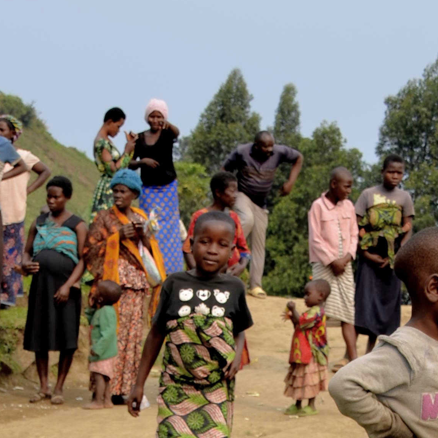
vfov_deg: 13.1
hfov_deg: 14.1
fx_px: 1718
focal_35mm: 120
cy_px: 794
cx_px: -87
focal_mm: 22
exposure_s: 1/250
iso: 100
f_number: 6.3
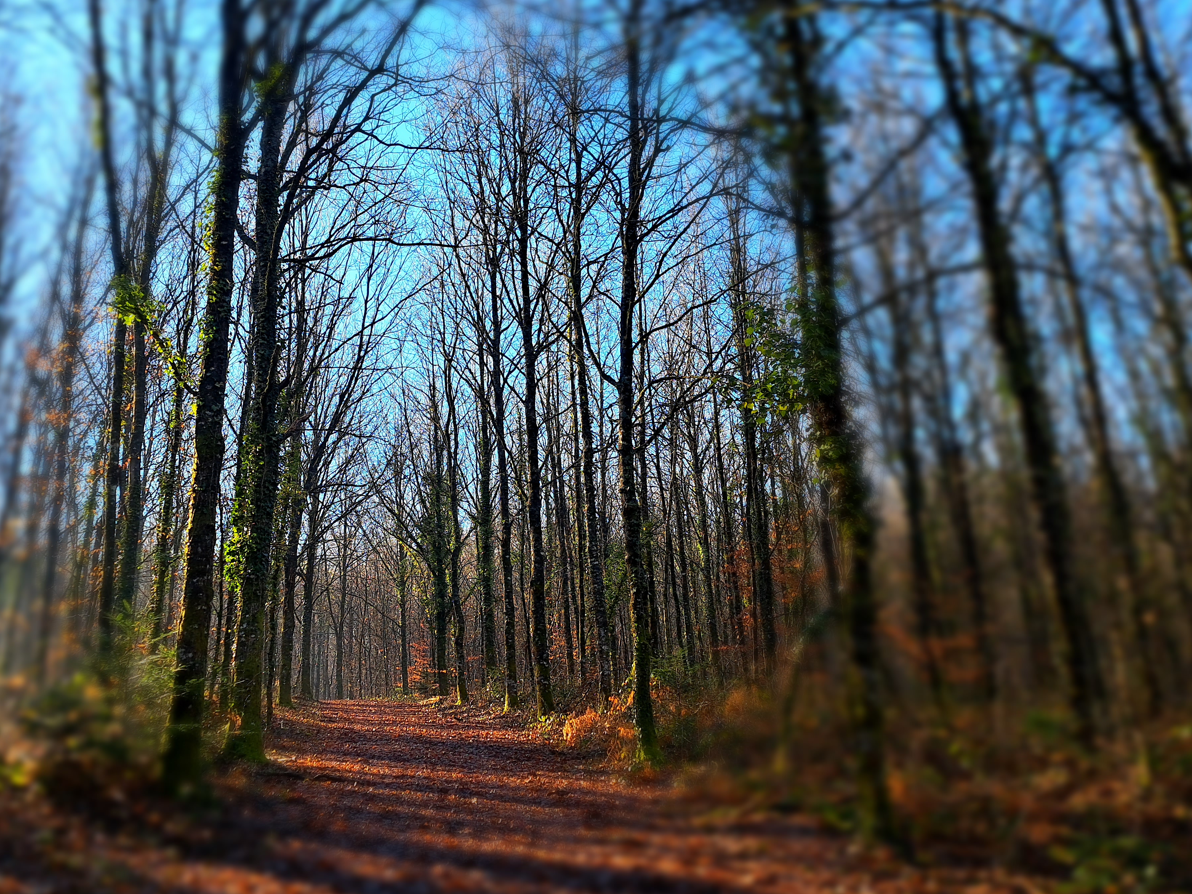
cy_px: 436
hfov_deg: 57.6
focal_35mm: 31
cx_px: 449
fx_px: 1067
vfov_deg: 45.4
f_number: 1.8
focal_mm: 5.23
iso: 50
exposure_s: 1/371
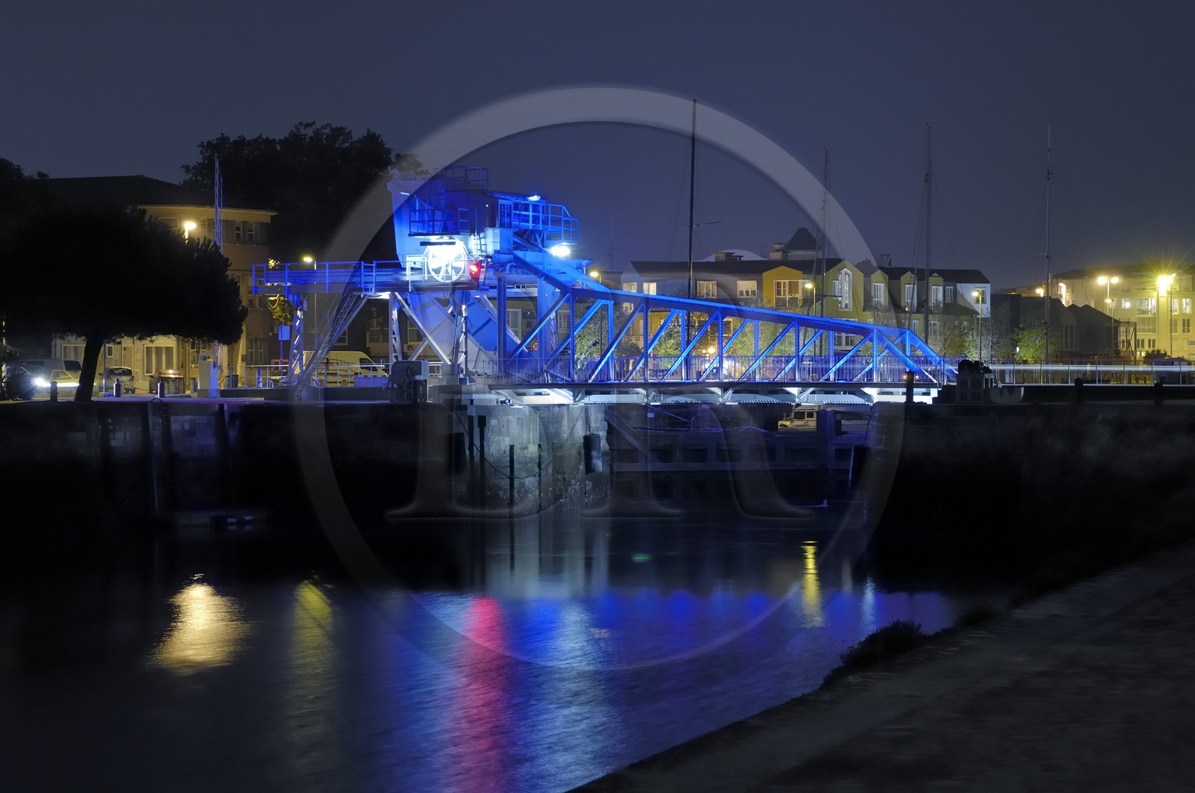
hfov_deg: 19.5
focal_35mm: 105
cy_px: 396
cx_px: 598
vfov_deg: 13.0
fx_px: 3480
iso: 100
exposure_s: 4.5
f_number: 6.3
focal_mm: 70
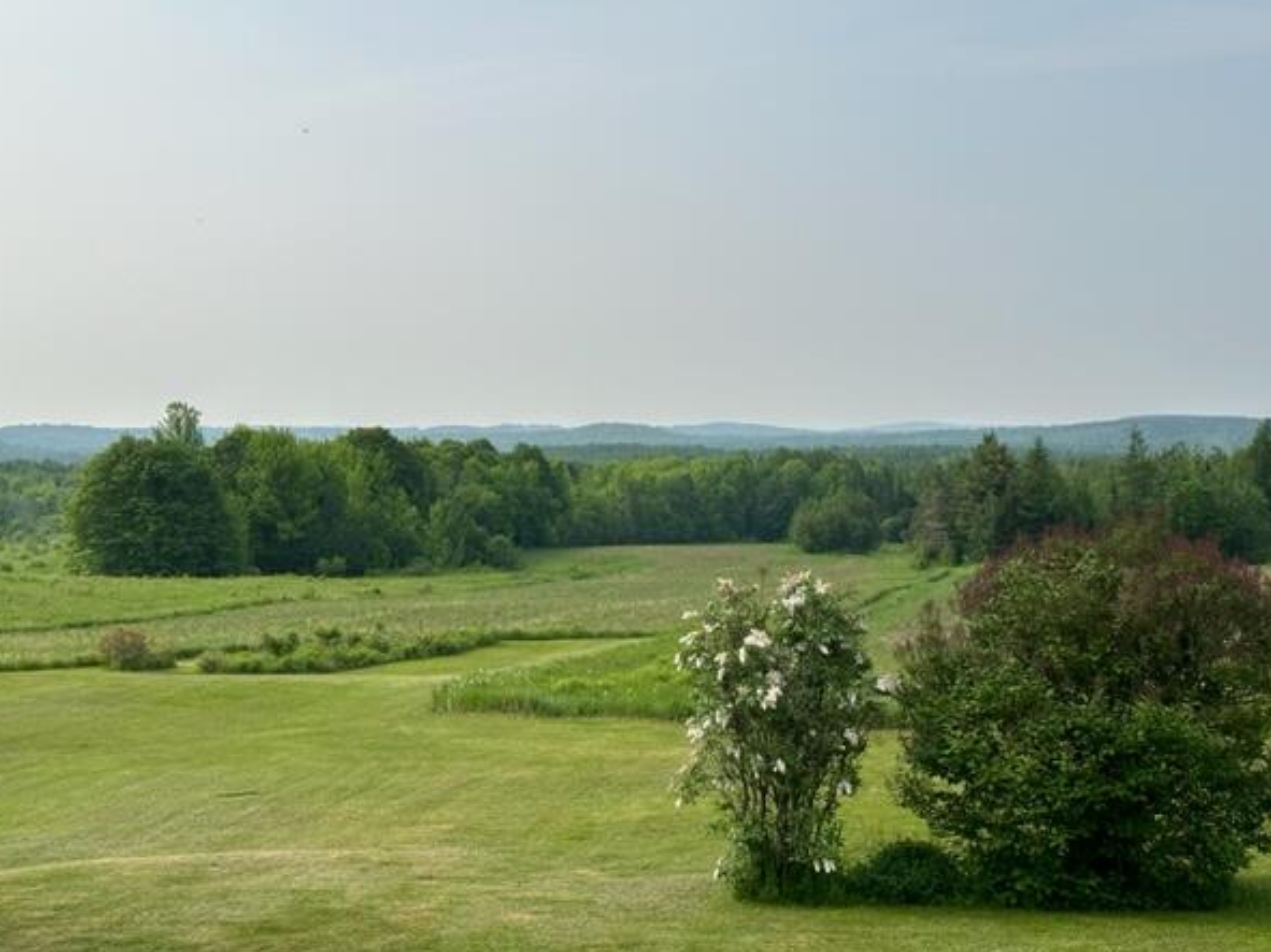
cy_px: 514
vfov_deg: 28.0
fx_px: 1909
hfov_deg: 36.8
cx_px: 604
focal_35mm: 52
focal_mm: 6.86
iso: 64
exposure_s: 1/4566
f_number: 1.78
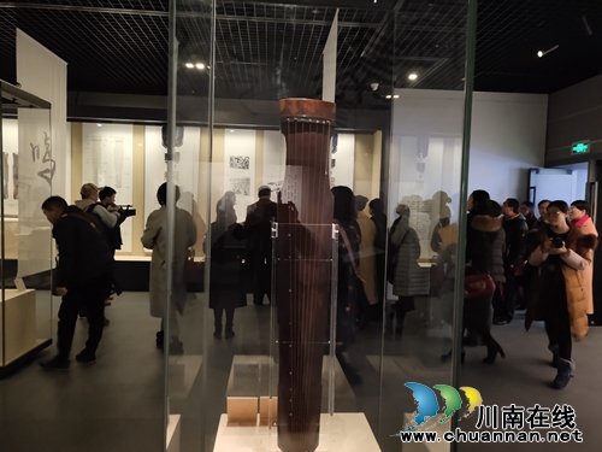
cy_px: 226
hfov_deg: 61.7
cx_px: 301
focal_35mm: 29
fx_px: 504
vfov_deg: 48.2
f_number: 1.8
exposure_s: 1/20
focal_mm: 4.27
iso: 765
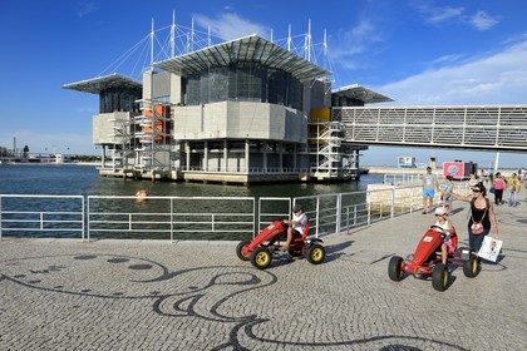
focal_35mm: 24
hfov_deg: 73.7
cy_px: 176
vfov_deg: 53.1
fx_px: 351
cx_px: 264
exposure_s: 1/400
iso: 100
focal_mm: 24
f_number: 8
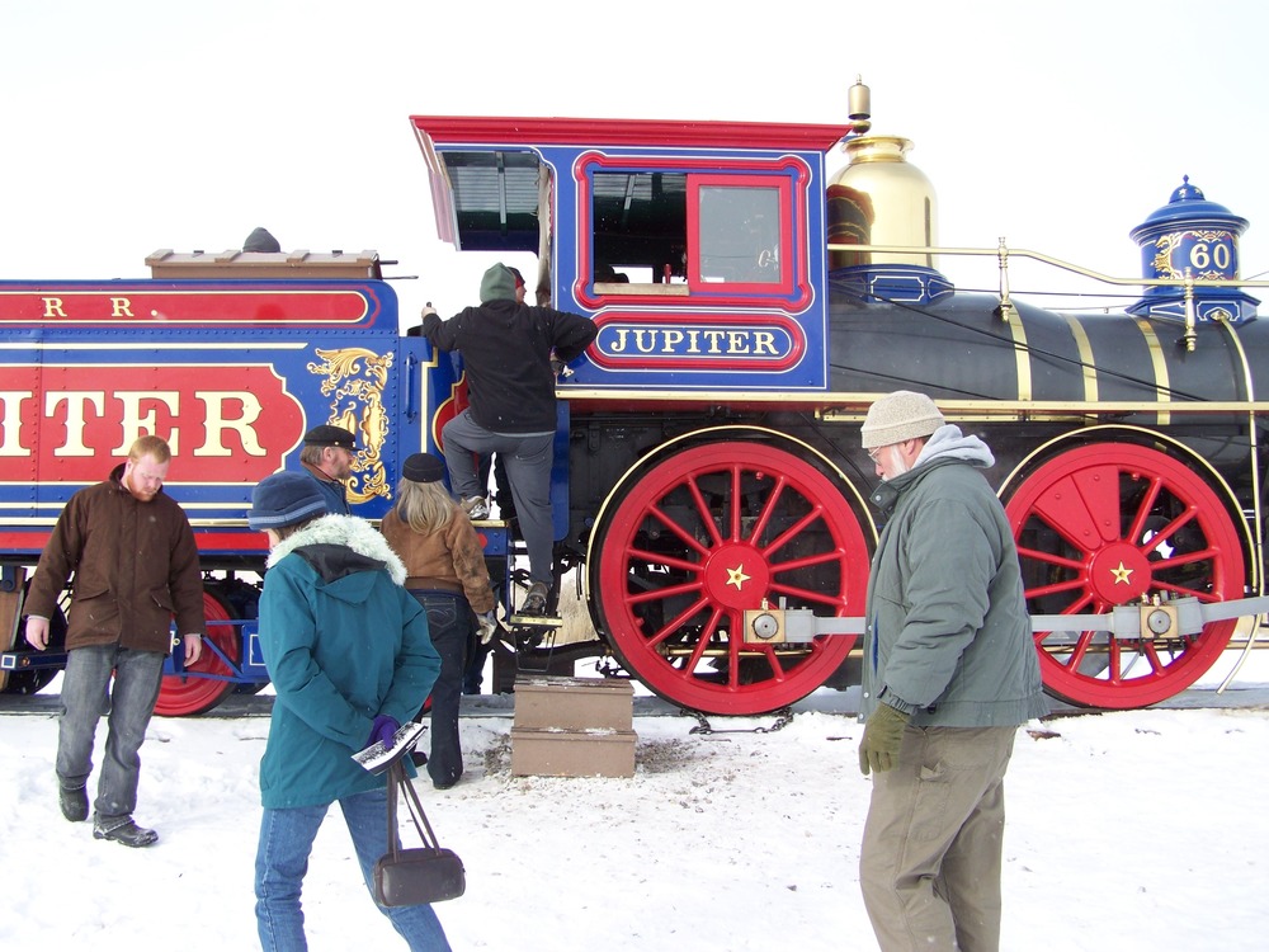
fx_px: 1393
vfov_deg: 37.7
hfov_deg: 49.0
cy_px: 476
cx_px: 634
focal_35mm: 38
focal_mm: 6.3
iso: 64
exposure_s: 1/320
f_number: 4
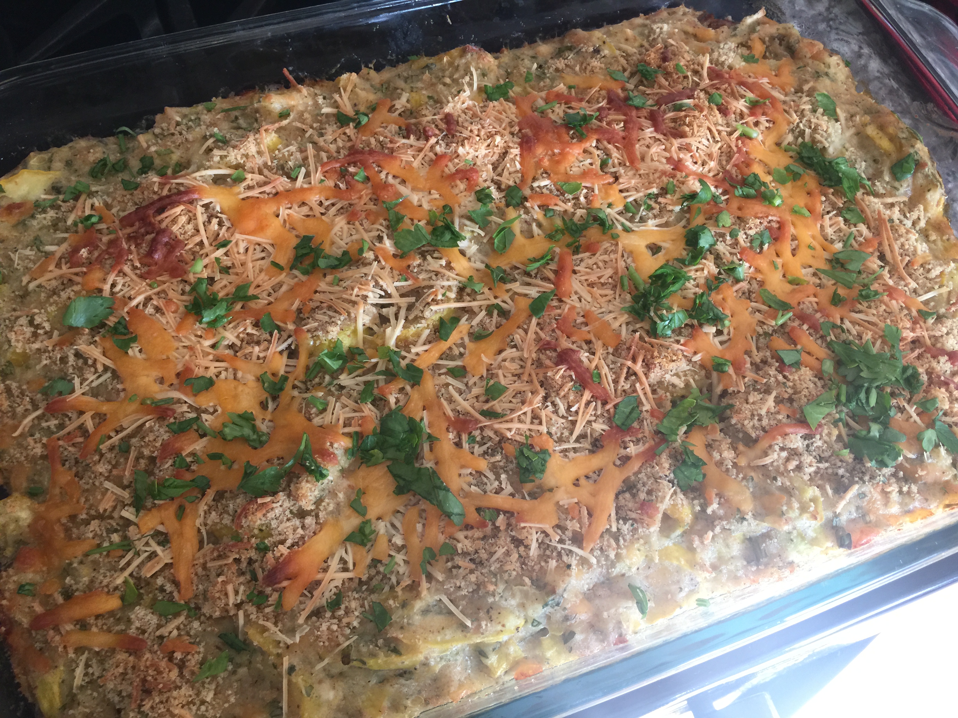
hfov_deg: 61.7
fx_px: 803
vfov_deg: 48.2
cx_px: 479
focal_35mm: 29
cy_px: 359
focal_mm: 4.15
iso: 50
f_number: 2.2
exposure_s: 1/15
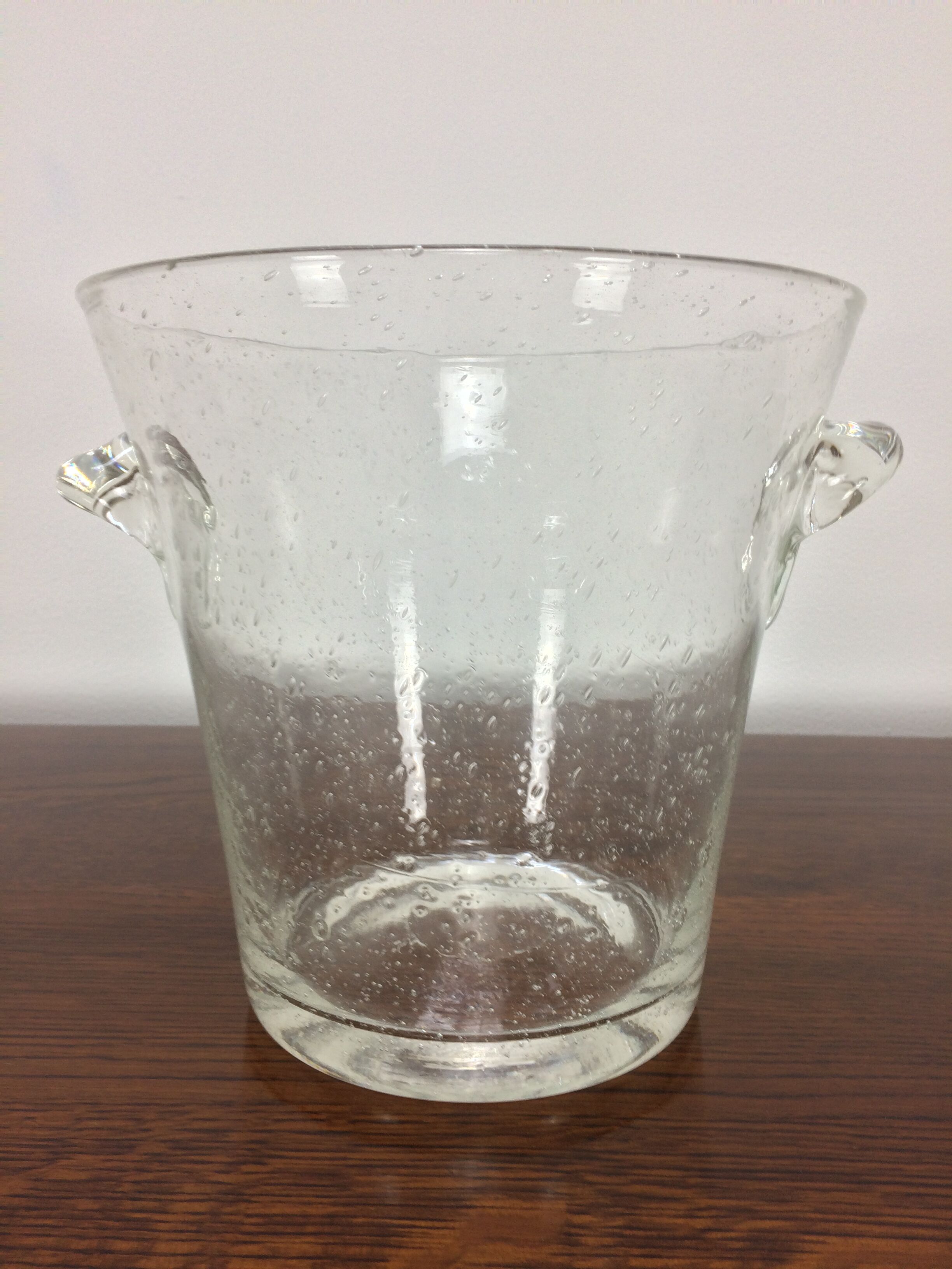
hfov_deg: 48.2
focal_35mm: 29
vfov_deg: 61.7
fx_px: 1063
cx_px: 476
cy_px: 634
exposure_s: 1/33
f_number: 2.2
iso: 40
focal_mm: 4.15
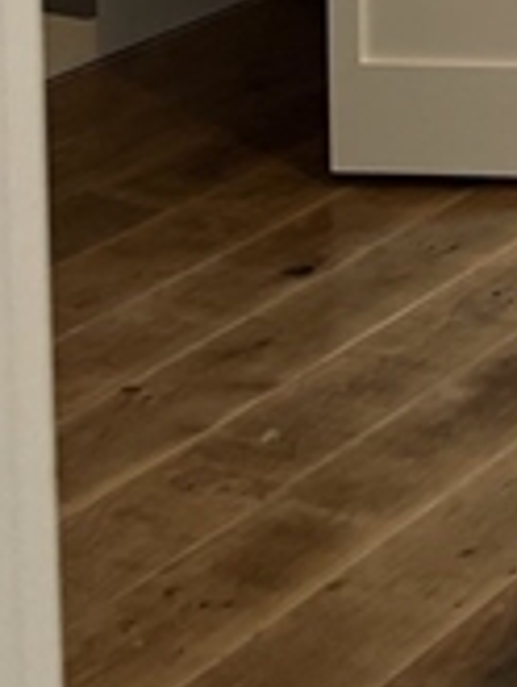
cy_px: -600
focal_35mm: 121
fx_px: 2406
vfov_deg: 14.2
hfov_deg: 10.9
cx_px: 1122
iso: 100
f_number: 1.5
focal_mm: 5.7
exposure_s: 1/120
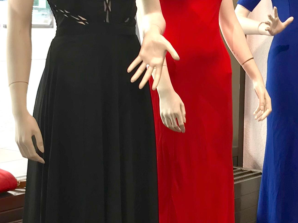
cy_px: 111
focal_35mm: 87
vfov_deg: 17.0
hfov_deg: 22.4
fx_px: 749
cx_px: 200
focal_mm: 3.99
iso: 25
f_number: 1.8
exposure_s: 1/50
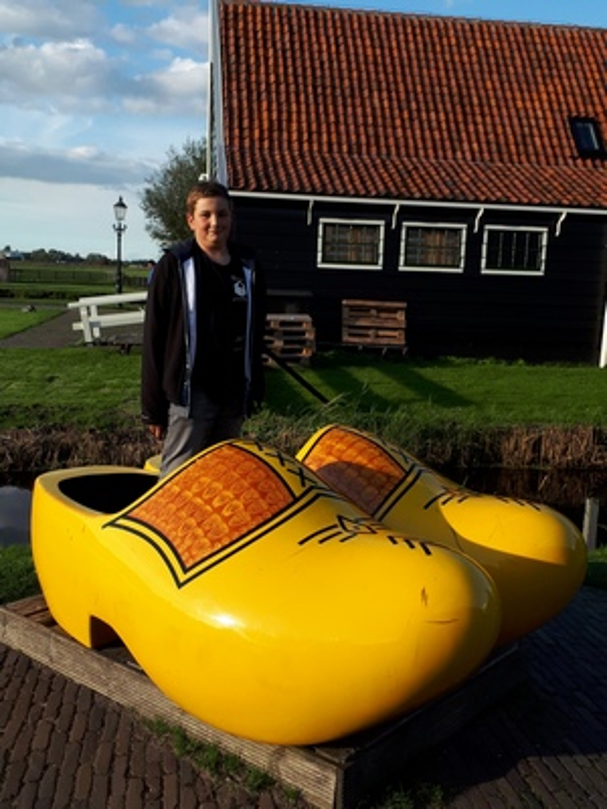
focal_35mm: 27
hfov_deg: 51.4
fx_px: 631
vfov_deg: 65.3
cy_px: 404
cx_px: 304
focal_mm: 3.6
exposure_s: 1/957
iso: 40
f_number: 1.9
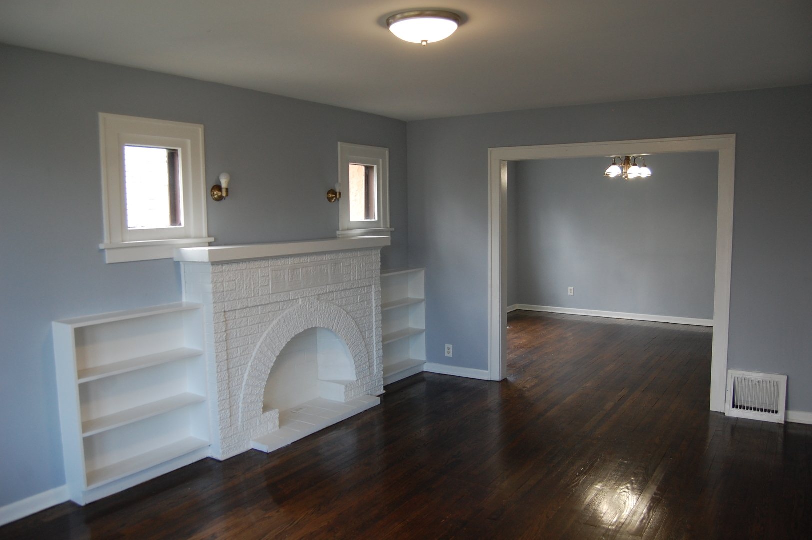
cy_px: 270
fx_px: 608
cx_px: 406
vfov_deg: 47.9
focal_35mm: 27
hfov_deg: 67.4
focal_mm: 18
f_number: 4
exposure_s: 1/60
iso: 400
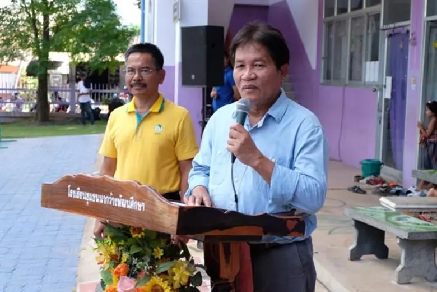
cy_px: 146
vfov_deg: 22.6
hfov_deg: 33.4
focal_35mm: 60
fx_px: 728
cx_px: 218
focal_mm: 40.2
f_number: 5.3
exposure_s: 1/400
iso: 800
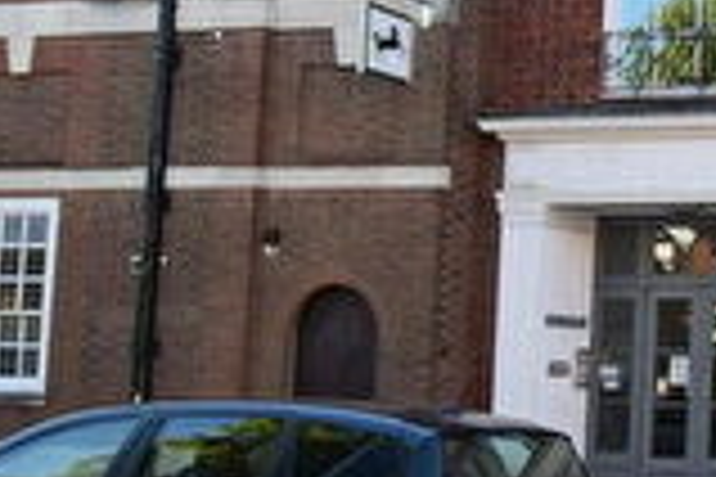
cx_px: 1117
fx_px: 1313
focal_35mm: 66
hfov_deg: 23.4
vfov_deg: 20.6
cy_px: 281
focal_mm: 10
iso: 280
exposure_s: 1/250
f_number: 5.6
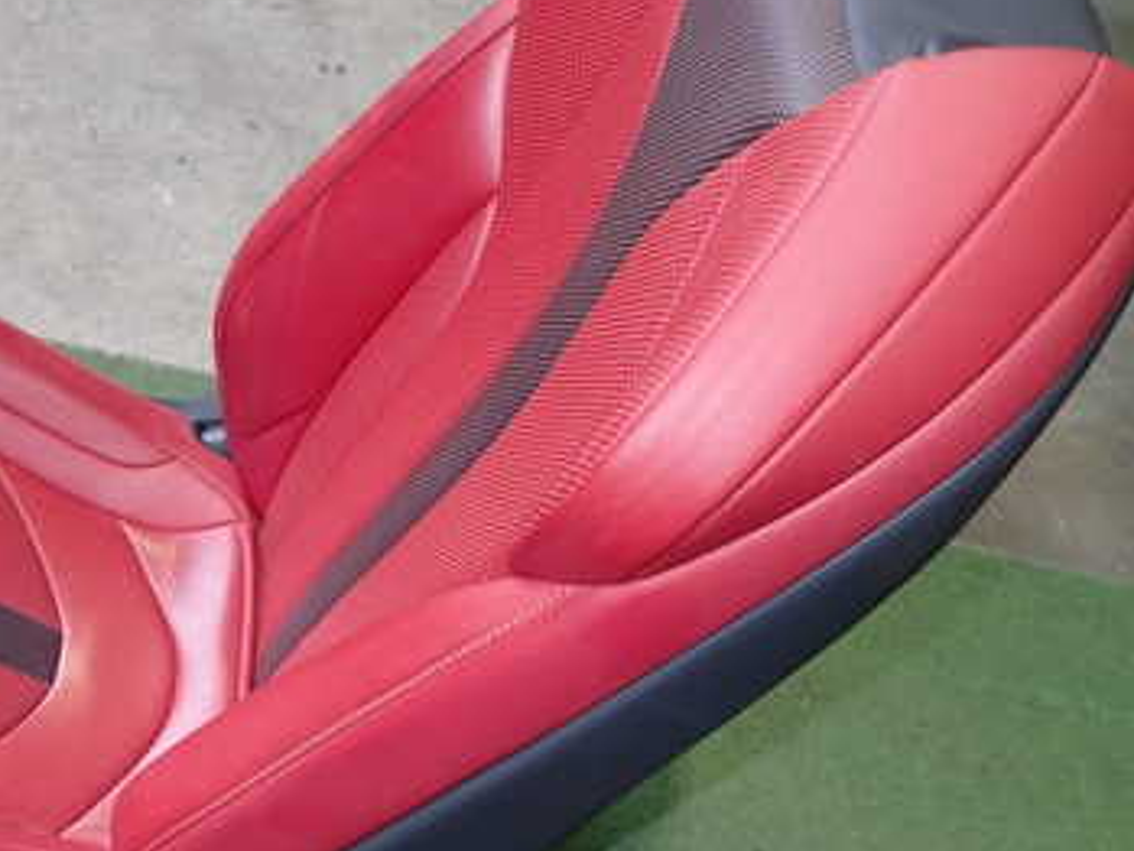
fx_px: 1409
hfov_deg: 42.6
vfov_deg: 32.7
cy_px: 679
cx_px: 292
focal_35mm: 43
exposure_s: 1/40
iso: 200
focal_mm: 4.5
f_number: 2
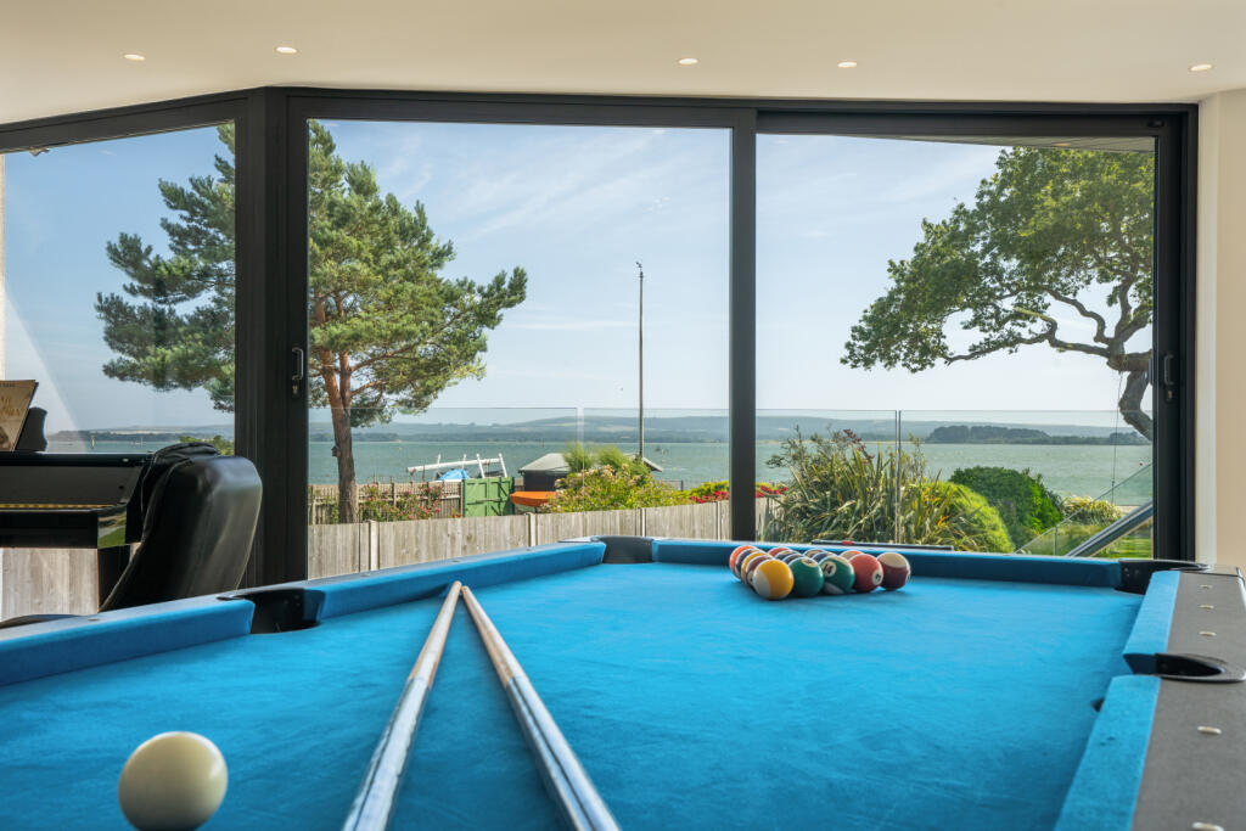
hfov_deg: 54.4
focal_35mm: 35
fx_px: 1211
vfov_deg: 37.9
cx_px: 623
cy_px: 416
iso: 200
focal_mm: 35
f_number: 11
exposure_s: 1/20
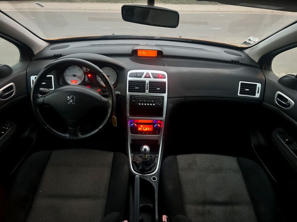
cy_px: 111
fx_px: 223
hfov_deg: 67.3
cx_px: 148
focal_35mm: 26
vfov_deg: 53.1
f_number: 1.5
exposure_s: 1/25
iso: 800
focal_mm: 5.7
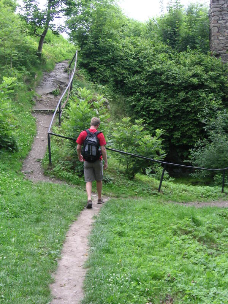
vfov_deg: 38.2
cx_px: 114
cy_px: 152
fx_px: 439
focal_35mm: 50
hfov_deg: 29.1
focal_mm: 8.4
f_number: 3.4
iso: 50
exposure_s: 1/60
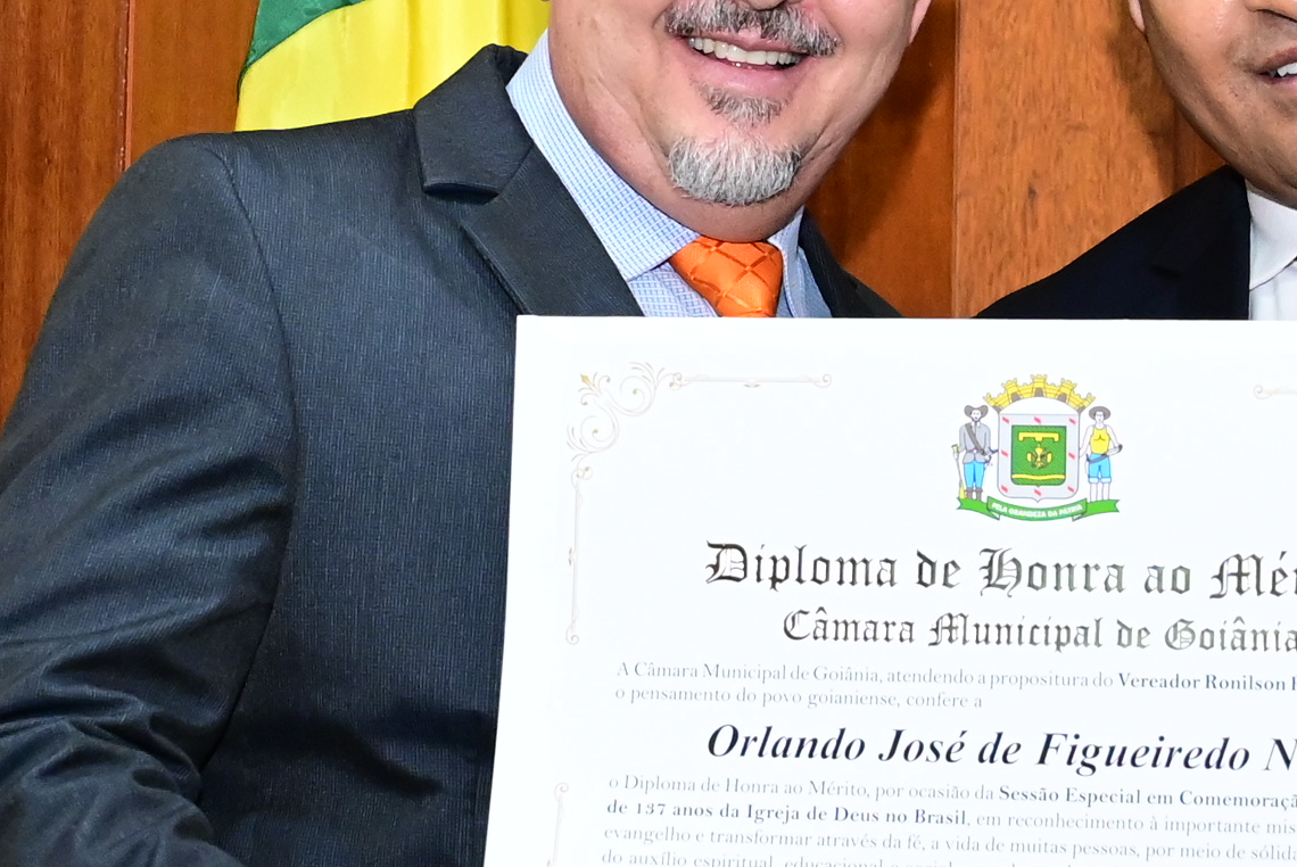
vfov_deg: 8.0
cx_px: 955
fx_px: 6237
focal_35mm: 173
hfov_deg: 11.8
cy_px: 490
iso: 4000
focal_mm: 45
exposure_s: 1/125
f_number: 4.5
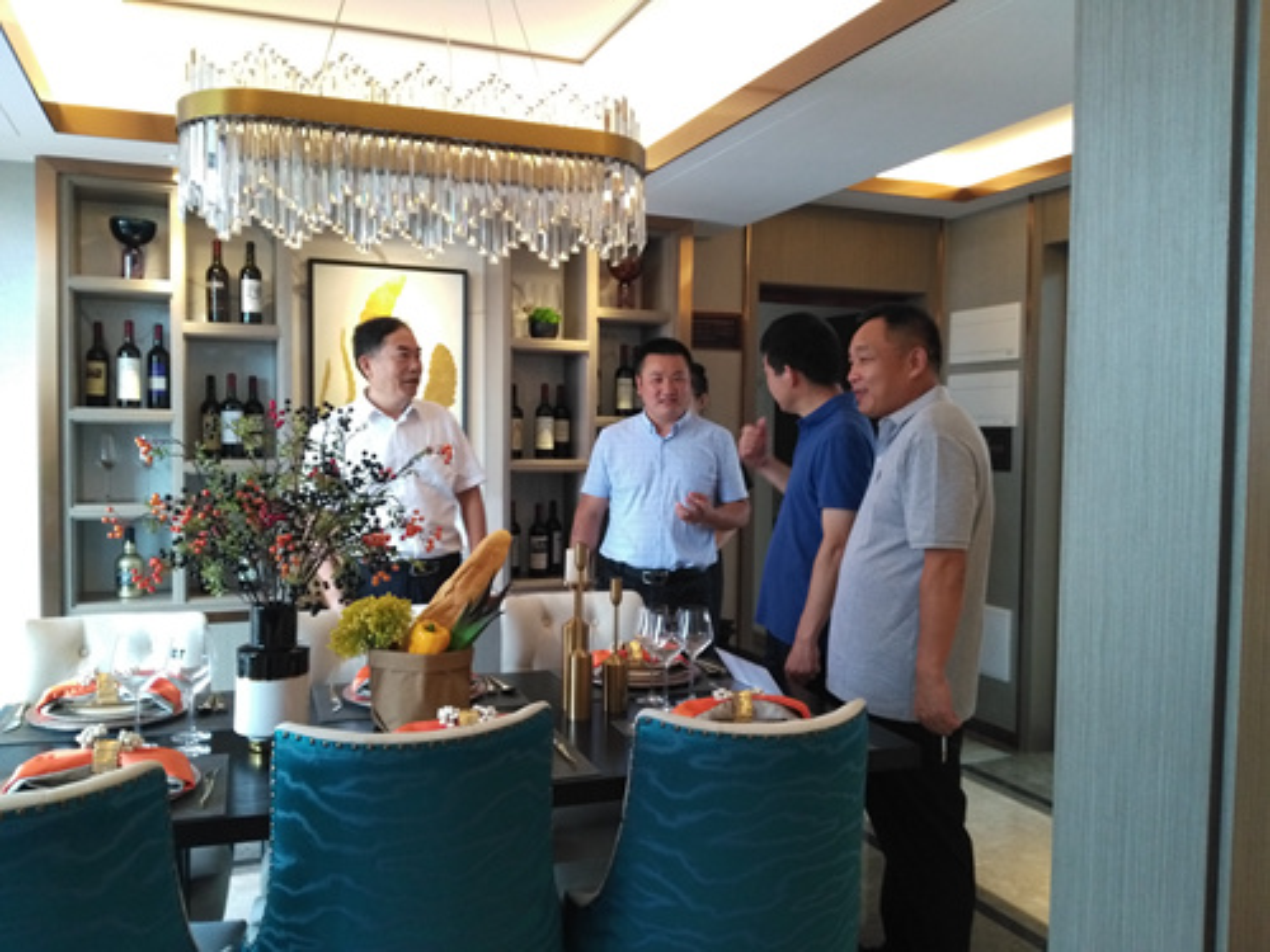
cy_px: 476
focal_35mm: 28
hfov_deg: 63.4
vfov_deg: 49.7
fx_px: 1027
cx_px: 635
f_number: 2
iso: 353
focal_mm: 2.96
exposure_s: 1/30
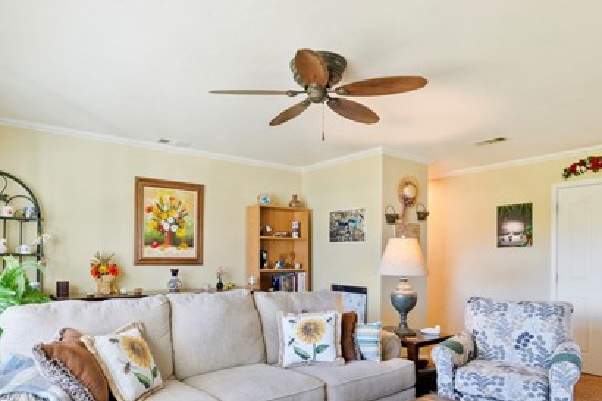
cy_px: 262
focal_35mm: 25
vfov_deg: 50.5
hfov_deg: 71.5
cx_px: 300
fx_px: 418
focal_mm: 16
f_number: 7.1
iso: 400
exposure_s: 1/3
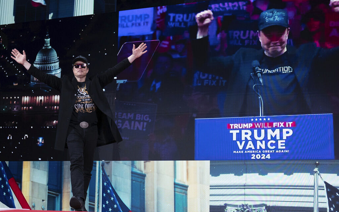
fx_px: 425
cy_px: 106
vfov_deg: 28.0
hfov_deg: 43.5
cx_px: 169
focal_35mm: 46
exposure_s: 1/400
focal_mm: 45
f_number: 3.5
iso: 1000
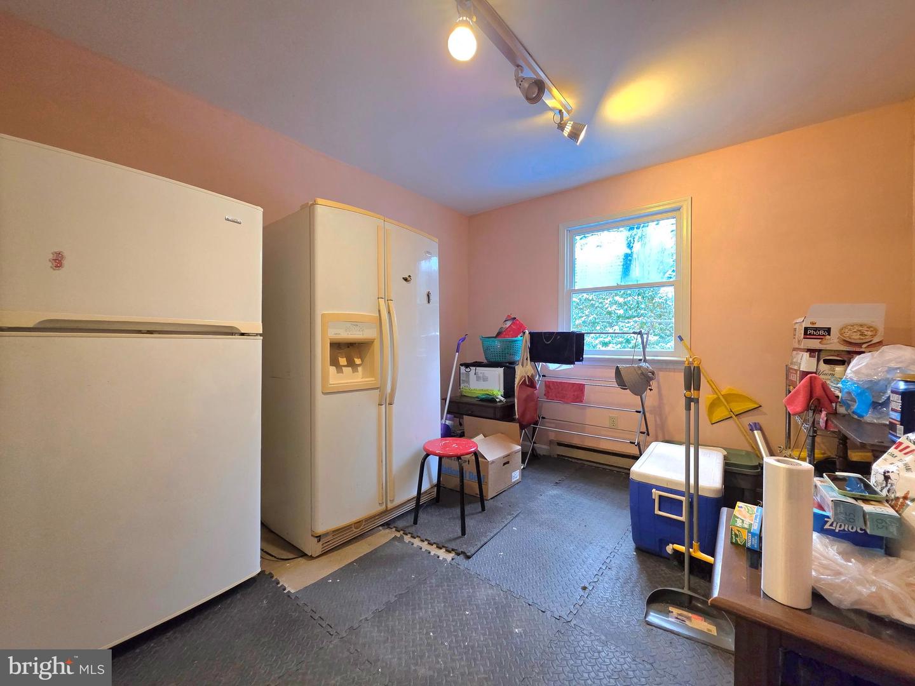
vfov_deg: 89.9
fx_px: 344
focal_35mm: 13
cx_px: 458
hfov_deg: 106.2
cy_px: 343
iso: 500
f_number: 1.9
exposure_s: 1/60.2
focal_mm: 2.2
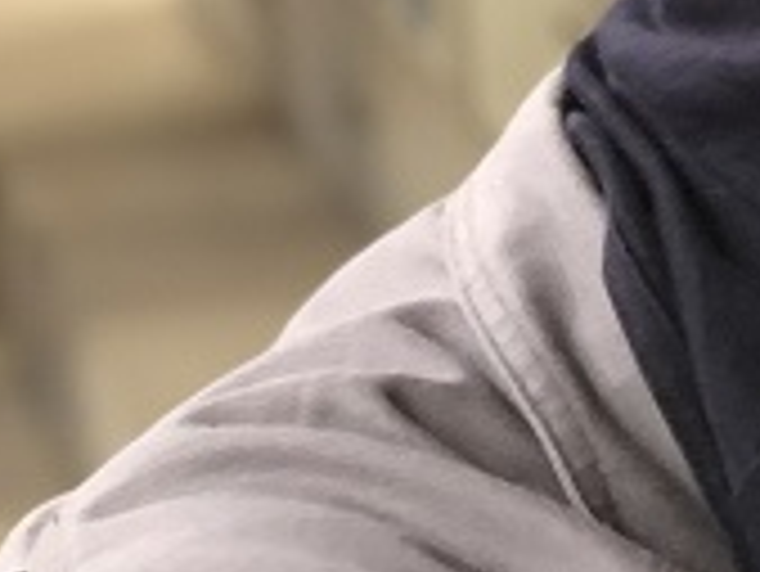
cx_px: 1655
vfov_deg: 6.0
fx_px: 5405
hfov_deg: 7.6
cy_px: 369
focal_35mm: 246
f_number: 2.4
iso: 160
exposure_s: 1/11
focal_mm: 6
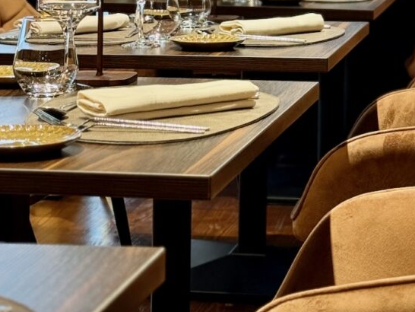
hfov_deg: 21.5
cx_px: 333
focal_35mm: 90
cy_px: 76
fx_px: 1079
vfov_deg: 16.3
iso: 250
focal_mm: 6.76
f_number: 1.78
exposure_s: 1/33
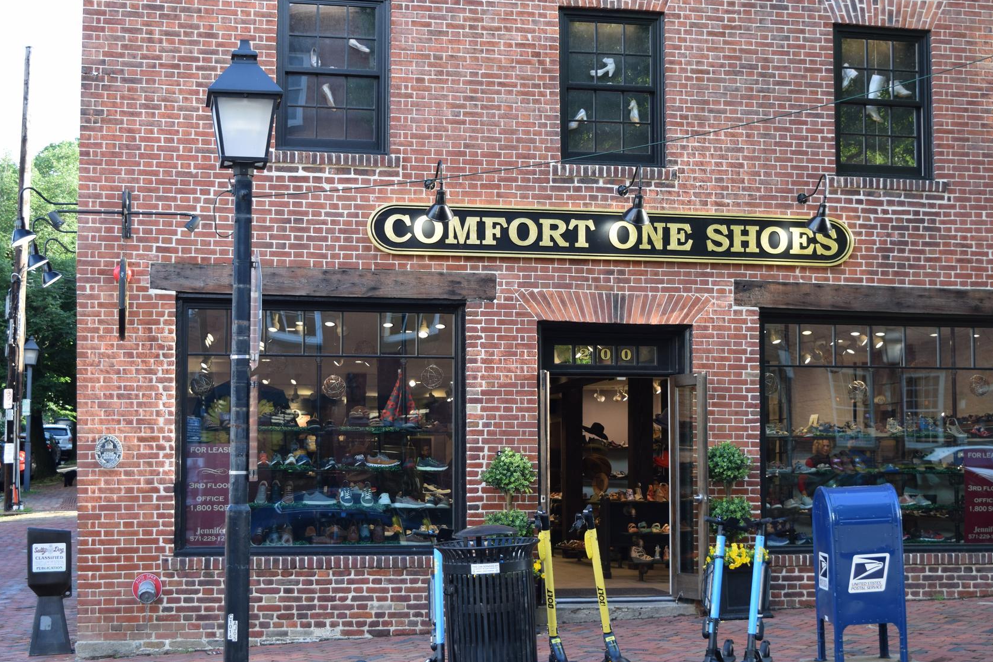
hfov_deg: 31.1
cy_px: 333
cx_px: 542
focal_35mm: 65
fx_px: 1782
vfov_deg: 21.0
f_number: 5.6
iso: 400
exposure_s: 1/125
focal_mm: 35
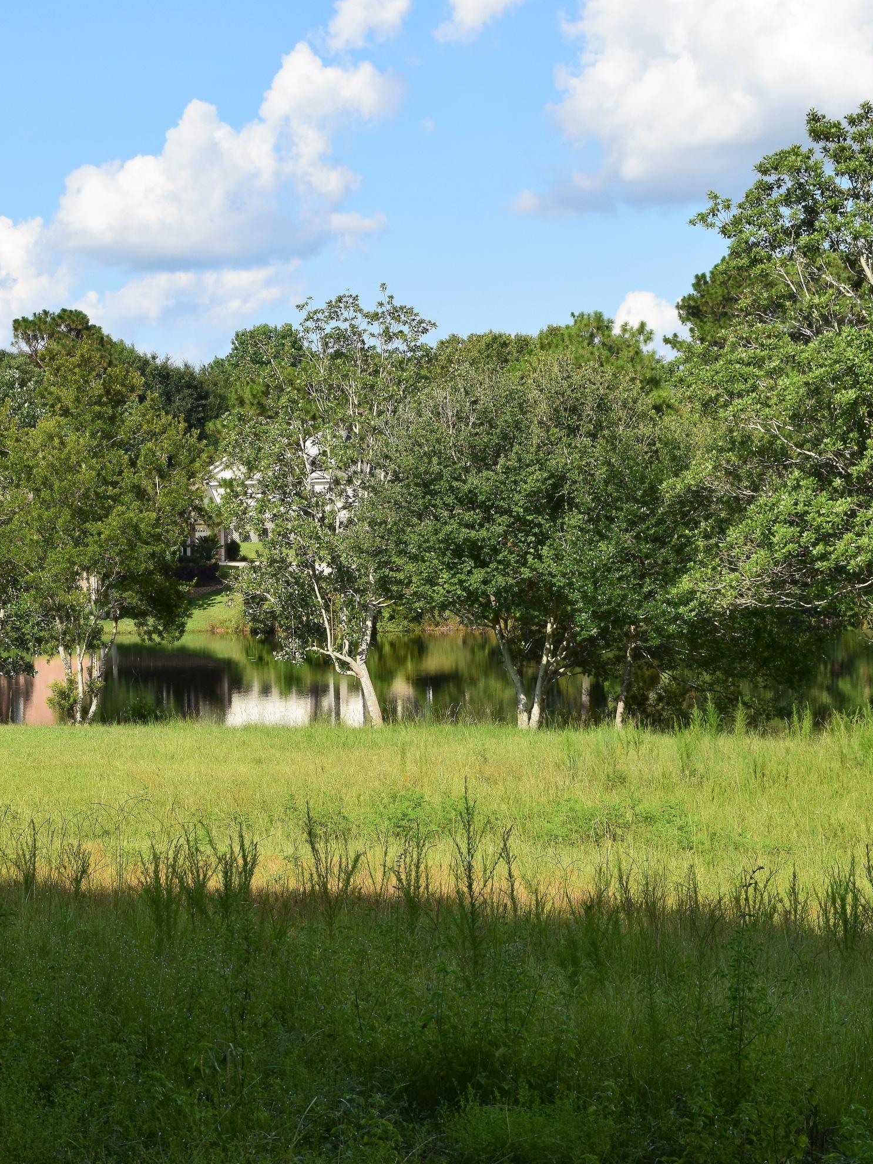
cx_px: 87
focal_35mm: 83
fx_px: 2791
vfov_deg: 23.6
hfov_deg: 17.5
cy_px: 578
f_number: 11
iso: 400
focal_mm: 38
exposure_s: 1/500
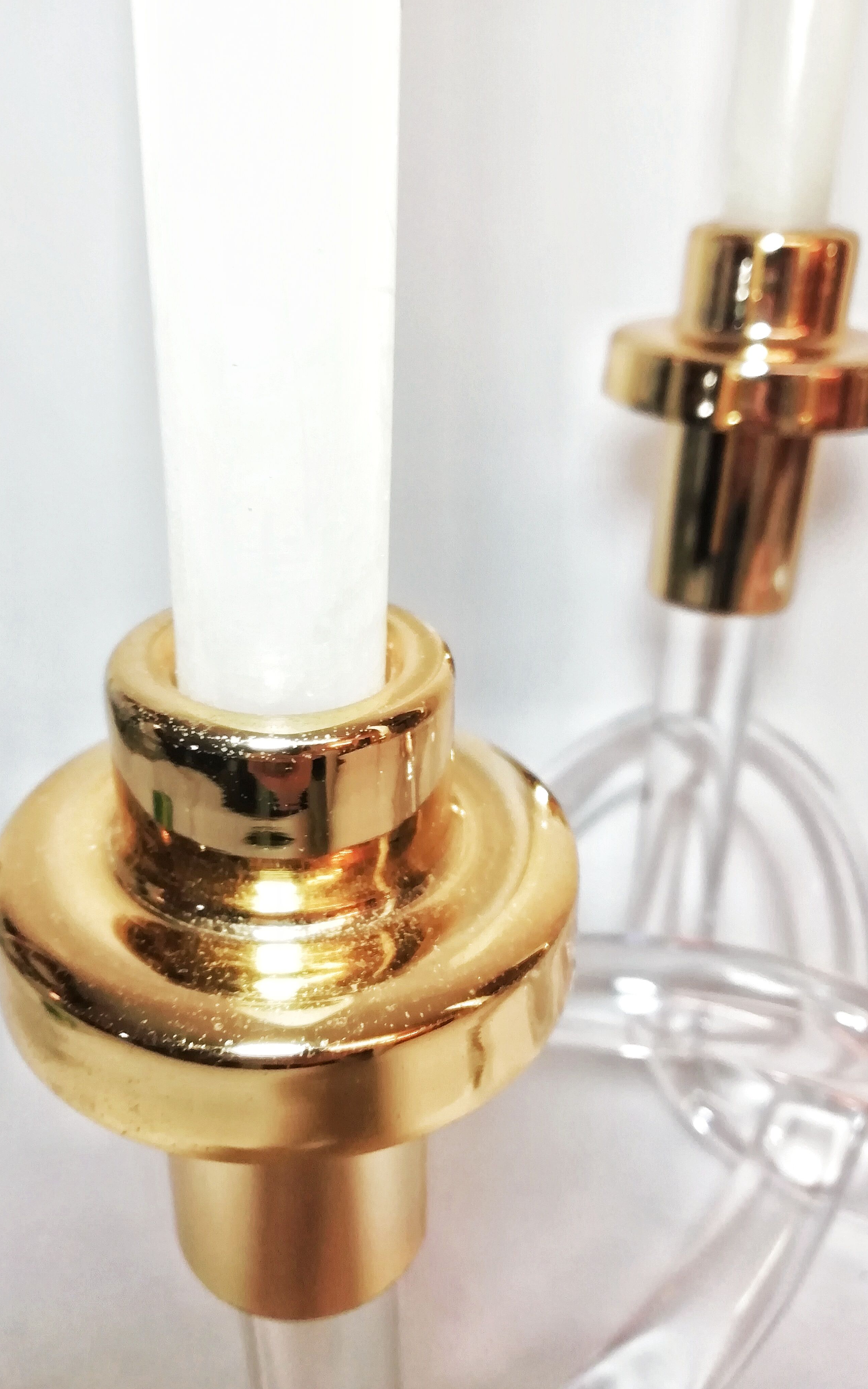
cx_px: 391
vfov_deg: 66.5
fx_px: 1060
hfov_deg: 44.5
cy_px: 698
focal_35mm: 28
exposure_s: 1/50
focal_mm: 3.46
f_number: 2.2
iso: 64
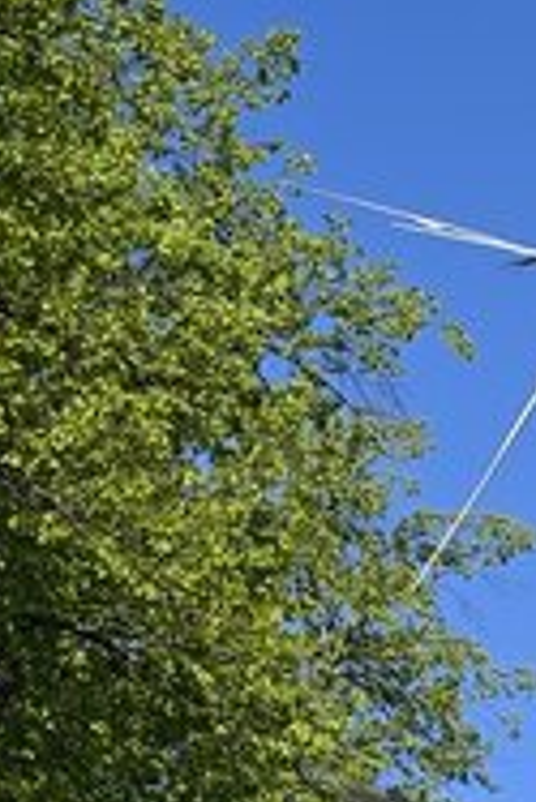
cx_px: 746
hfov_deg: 7.5
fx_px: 4012
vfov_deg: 11.3
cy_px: 725
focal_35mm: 180
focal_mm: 42
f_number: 4
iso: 200
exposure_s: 1/2000
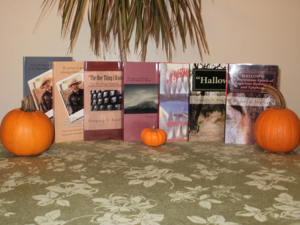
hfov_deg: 42.9
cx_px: 150
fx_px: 381
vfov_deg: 32.9
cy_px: 112
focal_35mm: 44
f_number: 4
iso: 125
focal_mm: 7.7
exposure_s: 1/30
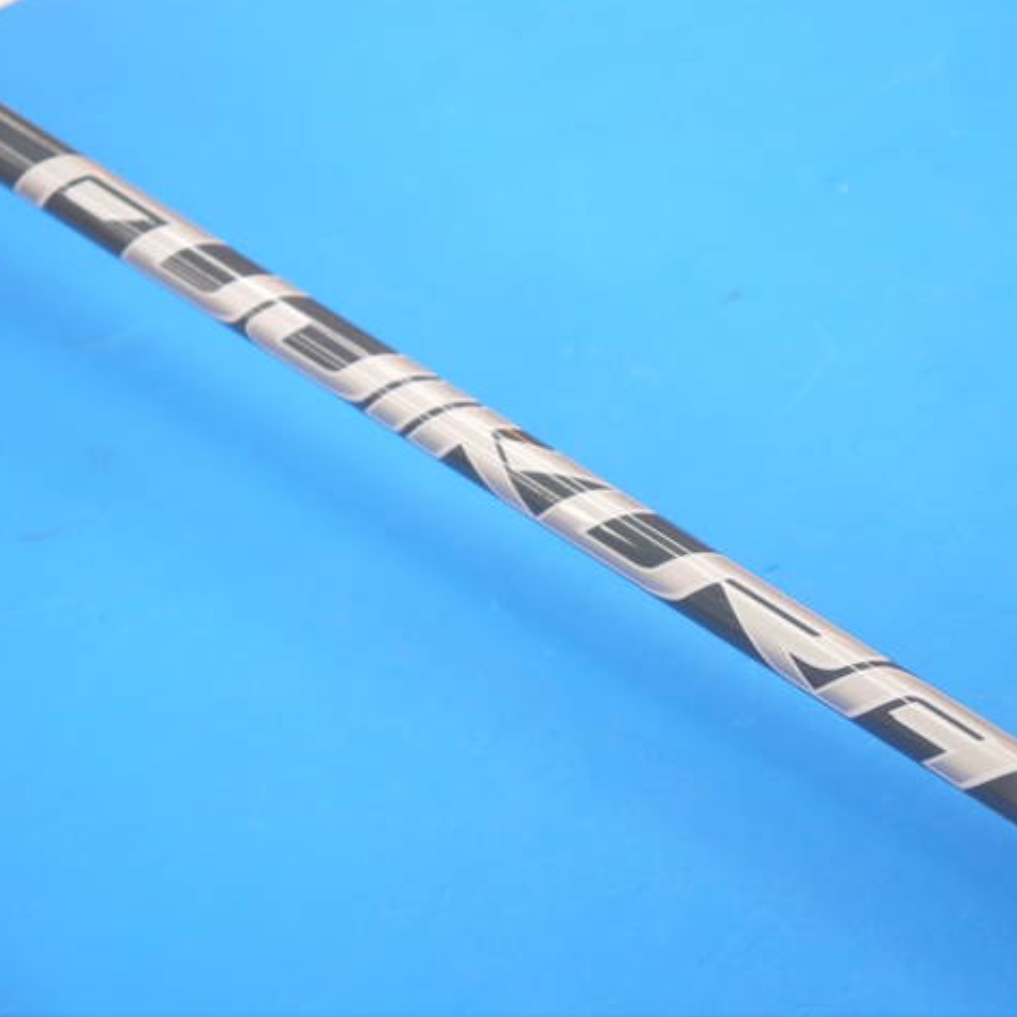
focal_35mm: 81
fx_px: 2692
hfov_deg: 21.3
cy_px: 507
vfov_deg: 21.4
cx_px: 659
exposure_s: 1/80
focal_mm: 34
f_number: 5.2
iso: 400
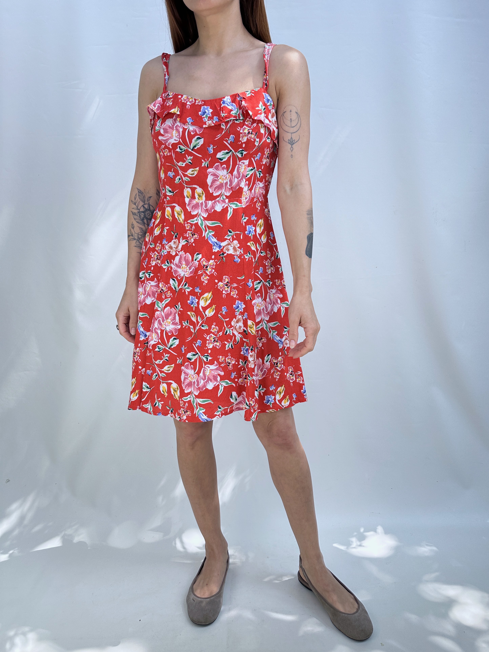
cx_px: 244
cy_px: 326
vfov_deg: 71.6
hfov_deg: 56.8
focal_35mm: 24
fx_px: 452
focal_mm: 6.86
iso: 80
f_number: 1.78
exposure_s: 1/773
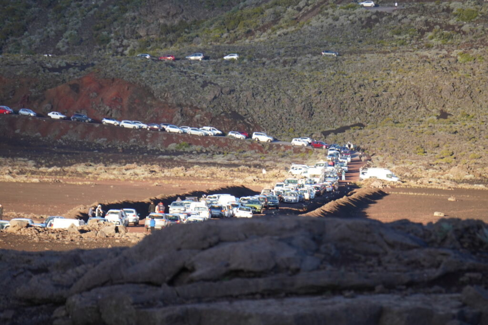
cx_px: 244
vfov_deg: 4.4
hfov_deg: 6.5
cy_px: 162
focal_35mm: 315
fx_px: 4270
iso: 500
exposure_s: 1/400
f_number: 6.3
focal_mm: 210
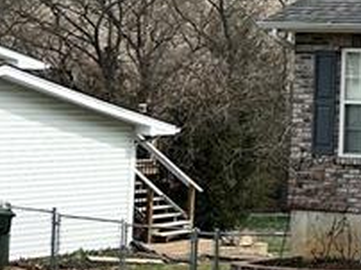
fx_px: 1375
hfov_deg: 12.0
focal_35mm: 132
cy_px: 64
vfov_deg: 11.2
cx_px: 869
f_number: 1.5
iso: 50
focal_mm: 5.7
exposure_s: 1/5882
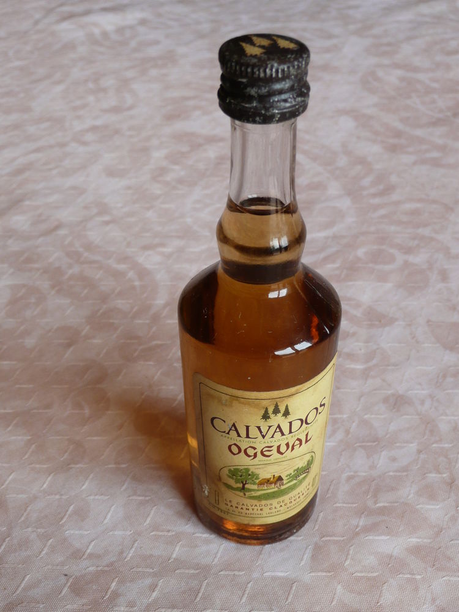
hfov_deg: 30.3
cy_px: 306
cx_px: 230
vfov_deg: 39.7
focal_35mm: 48
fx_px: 849
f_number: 4.2
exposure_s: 1/40
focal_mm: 7.8
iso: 100
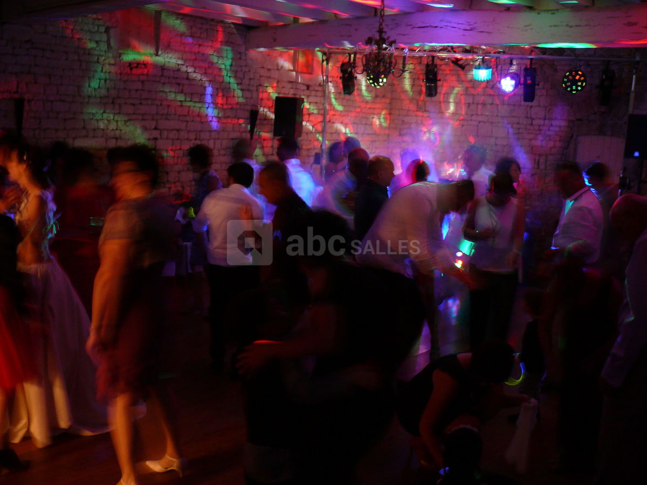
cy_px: 242
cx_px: 324
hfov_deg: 52.6
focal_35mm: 35
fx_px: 654
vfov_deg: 40.7
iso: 200
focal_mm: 7.4
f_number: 2.8
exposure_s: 1/2.5
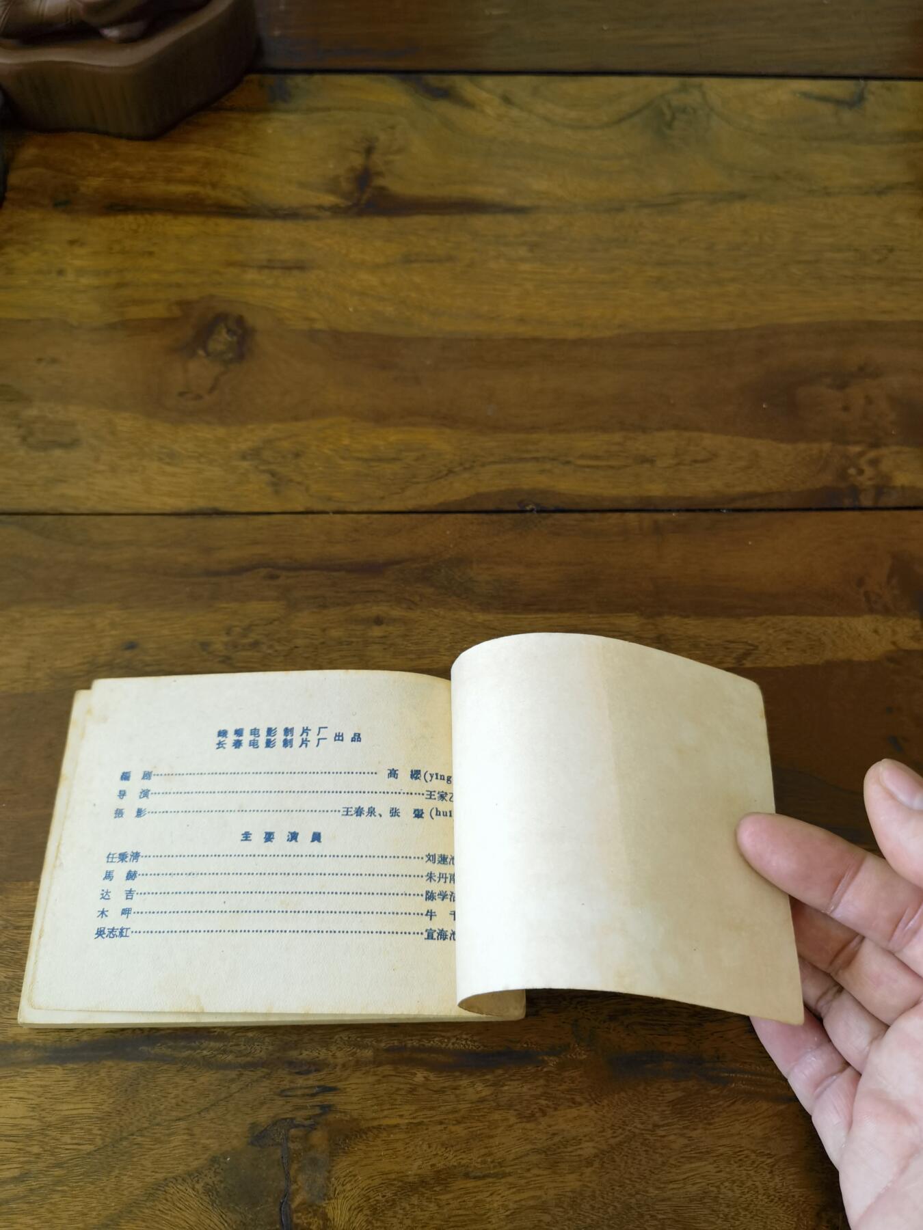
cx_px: 462
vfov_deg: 65.3
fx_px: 960
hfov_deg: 51.4
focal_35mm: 27
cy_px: 615
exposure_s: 1/120
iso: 125
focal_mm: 6.67
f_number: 1.9
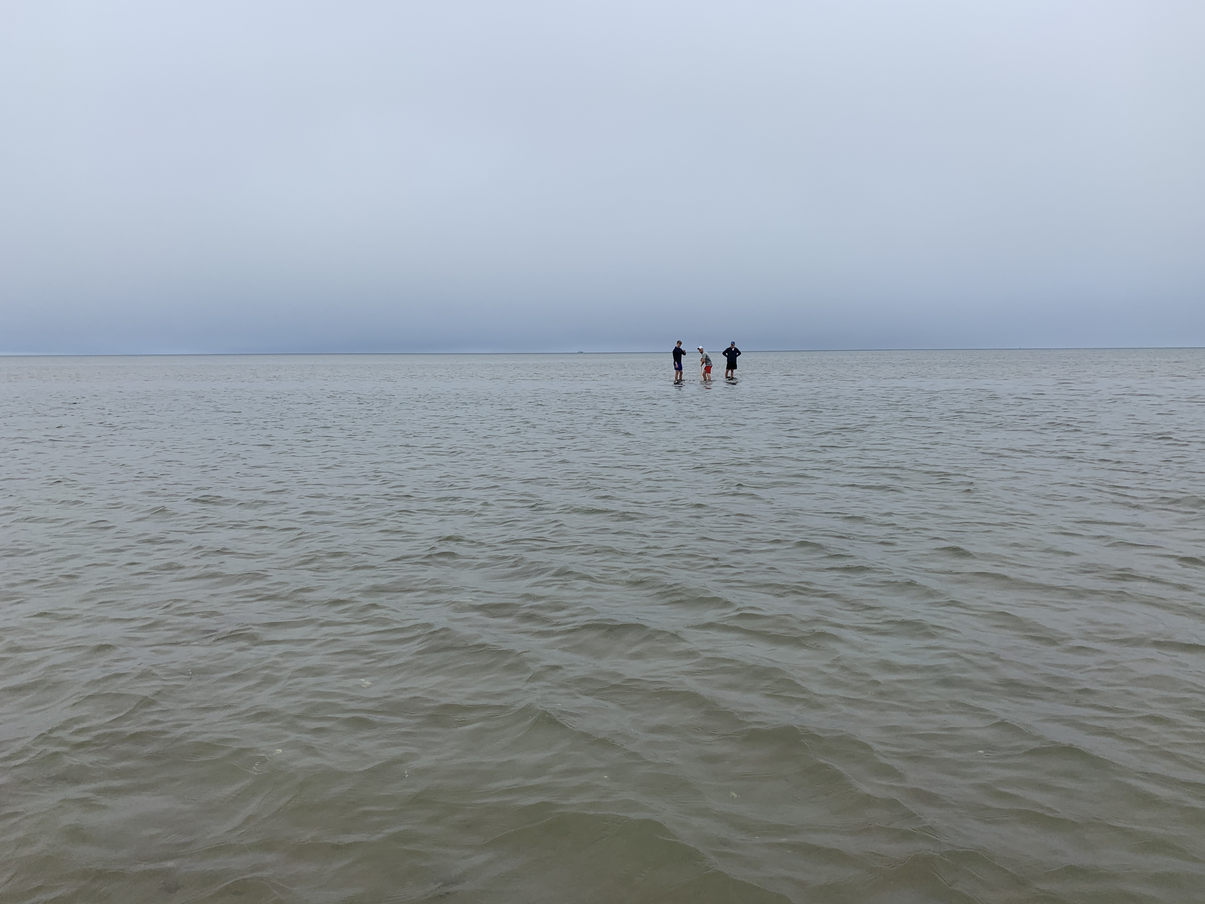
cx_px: 602
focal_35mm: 26
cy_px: 452
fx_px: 905
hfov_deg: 67.3
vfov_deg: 53.1
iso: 25
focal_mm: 4.25
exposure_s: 1/1350
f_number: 1.8
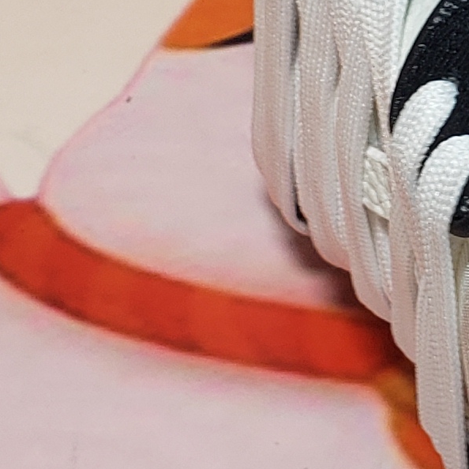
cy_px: 62
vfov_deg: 11.1
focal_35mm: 156
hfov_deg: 10.7
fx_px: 2391
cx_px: 731
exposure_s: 1/293
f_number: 2.4
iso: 50
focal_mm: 4.3
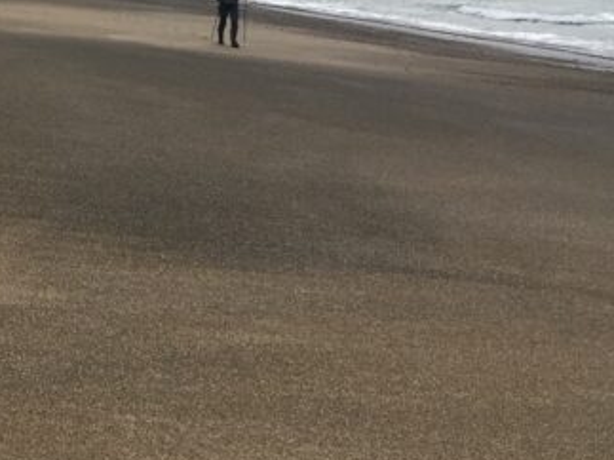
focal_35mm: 92
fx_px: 1631
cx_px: -234
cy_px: -32
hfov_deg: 19.3
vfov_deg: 15.7
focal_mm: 4.15
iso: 25
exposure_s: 1/1709
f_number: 2.2
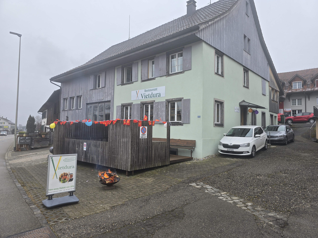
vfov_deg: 58.9
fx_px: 211
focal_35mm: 23
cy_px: 119
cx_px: 159
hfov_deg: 73.9
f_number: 1.7
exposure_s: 1/180
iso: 16
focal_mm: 6.3
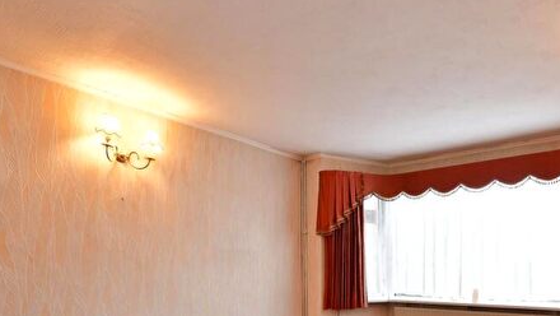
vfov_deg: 43.3
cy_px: 264
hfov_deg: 72.5
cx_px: 359
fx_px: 371
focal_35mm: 25
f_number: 8
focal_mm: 10
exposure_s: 1/2
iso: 100
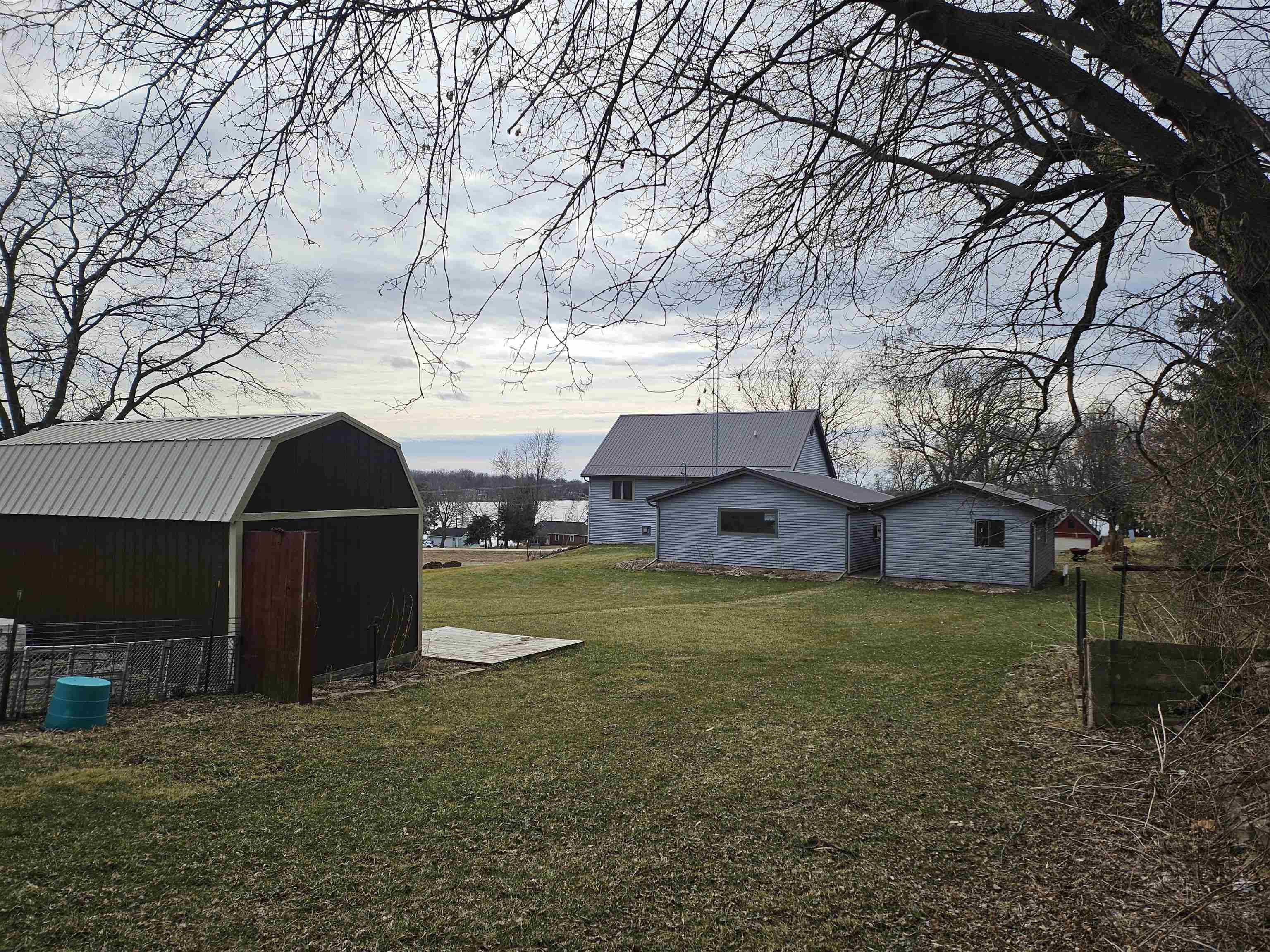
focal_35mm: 24
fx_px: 881
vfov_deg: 56.8
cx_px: 635
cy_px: 476
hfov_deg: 71.6
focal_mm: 5
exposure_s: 1/5116
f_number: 1.8
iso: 50
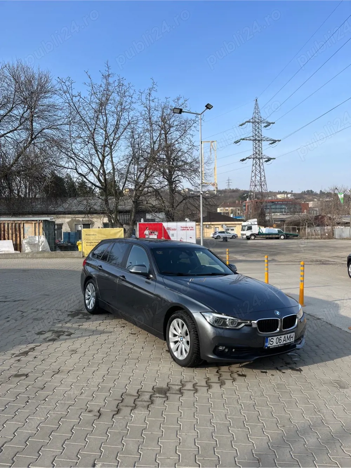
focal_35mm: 26
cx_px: 176
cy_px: 234
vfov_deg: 67.3
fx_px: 352
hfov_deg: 53.0
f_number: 1.6
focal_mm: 5.1
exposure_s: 1/2101
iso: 50
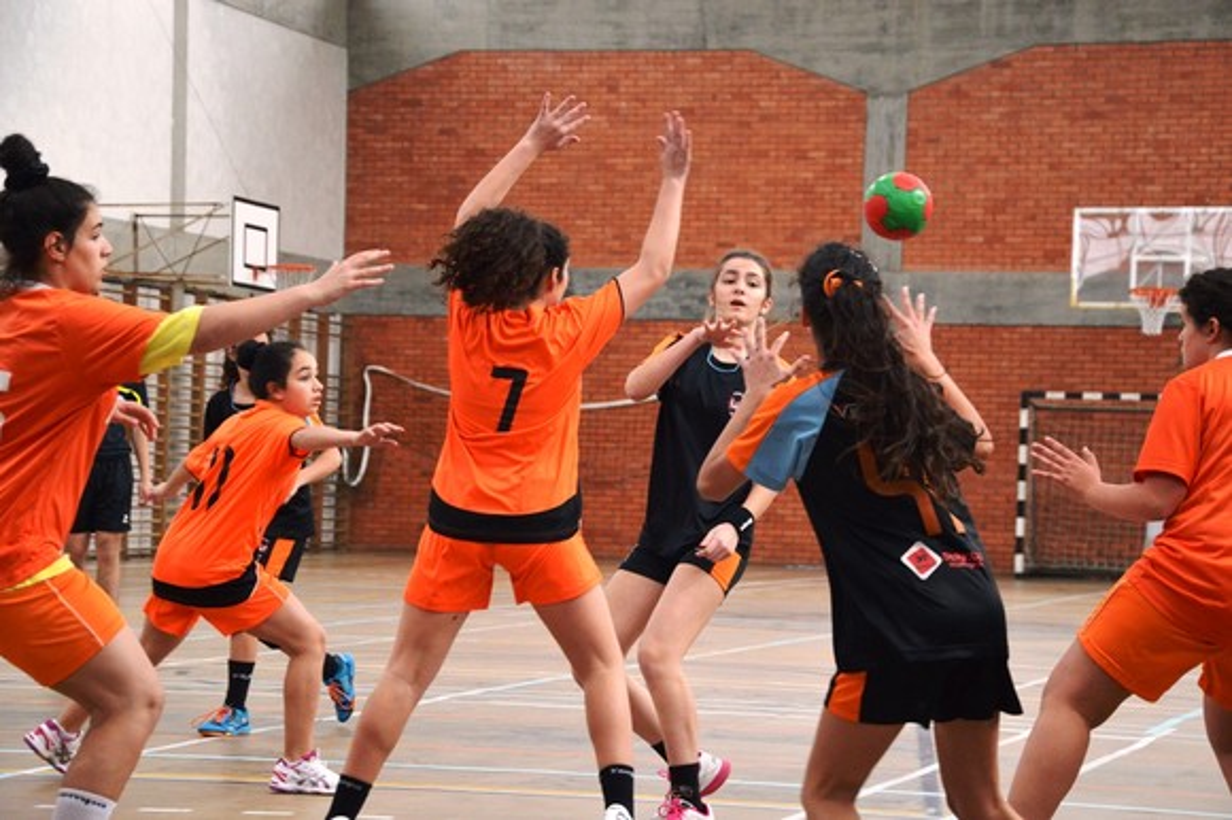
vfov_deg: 13.8
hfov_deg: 20.6
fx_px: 3386
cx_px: 616
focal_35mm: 99
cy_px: 410
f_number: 5.3
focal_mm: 66
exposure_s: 1/500
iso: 1400
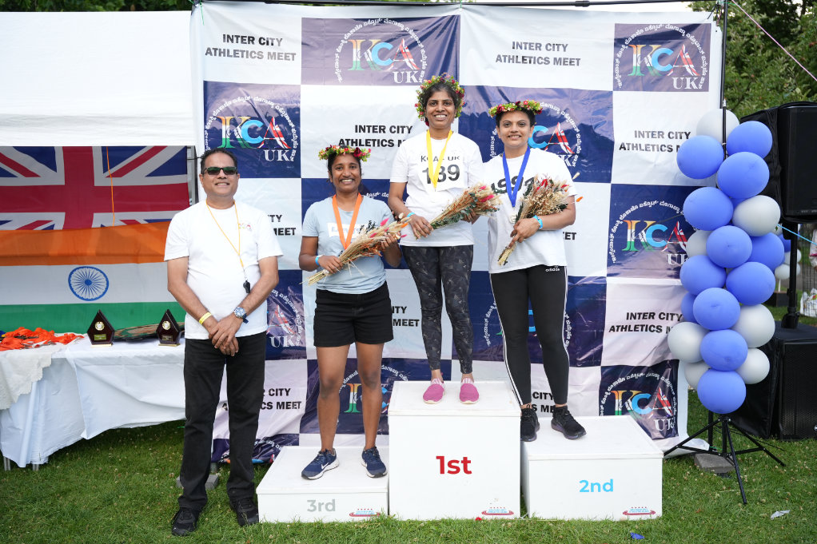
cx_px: 408
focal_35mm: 34
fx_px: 778
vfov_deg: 38.6
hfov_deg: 55.4
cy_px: 272
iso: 250
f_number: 2.8
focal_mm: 34.3
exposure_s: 1/500
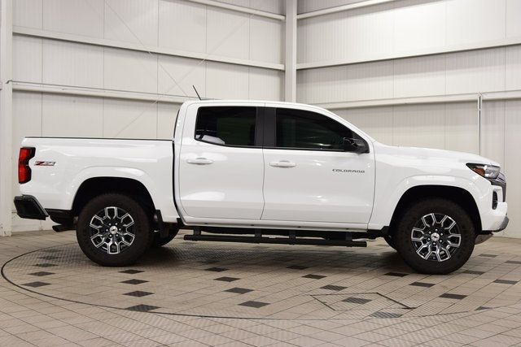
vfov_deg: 28.1
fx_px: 695
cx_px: 260
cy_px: 174
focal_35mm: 48
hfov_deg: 41.1
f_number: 7.1
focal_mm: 32
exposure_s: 1/30
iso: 500
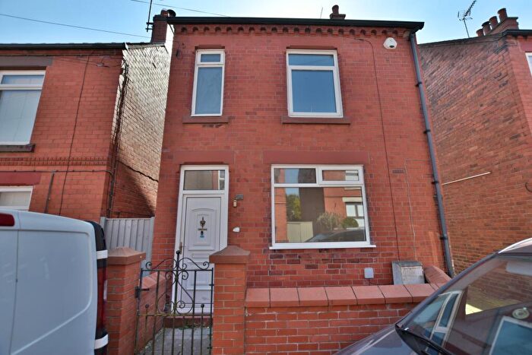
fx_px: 222
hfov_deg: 100.4
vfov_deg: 77.4
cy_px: 178
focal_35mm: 15
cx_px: 266
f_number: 6.3
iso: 100
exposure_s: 1/160
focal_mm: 10
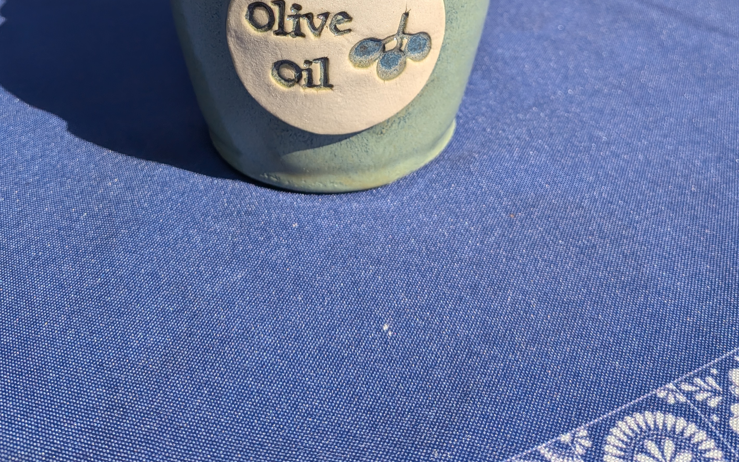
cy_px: -11
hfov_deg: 54.0
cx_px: 354
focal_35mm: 36
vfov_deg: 32.2
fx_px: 725
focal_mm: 4.53
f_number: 1.7
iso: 29
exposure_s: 1/12821
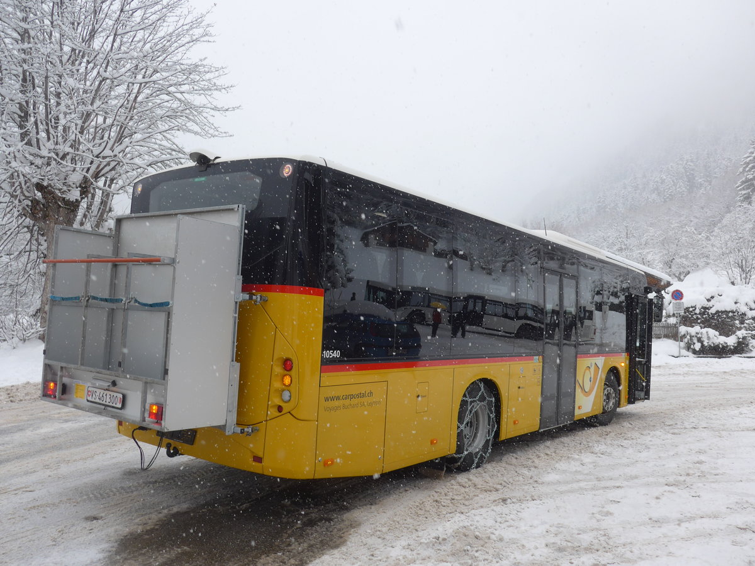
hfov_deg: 61.7
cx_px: 378
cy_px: 283
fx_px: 633
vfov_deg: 48.2
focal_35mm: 29
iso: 80
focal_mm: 6
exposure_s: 1/400
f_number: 2.8
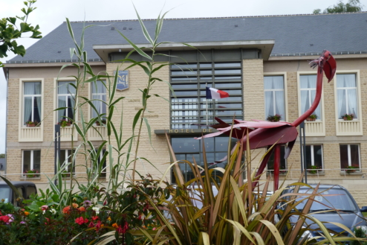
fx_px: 611
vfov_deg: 22.6
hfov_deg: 33.4
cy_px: 126
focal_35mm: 60
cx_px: 182
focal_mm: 10.2
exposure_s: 1/200
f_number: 5
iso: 80
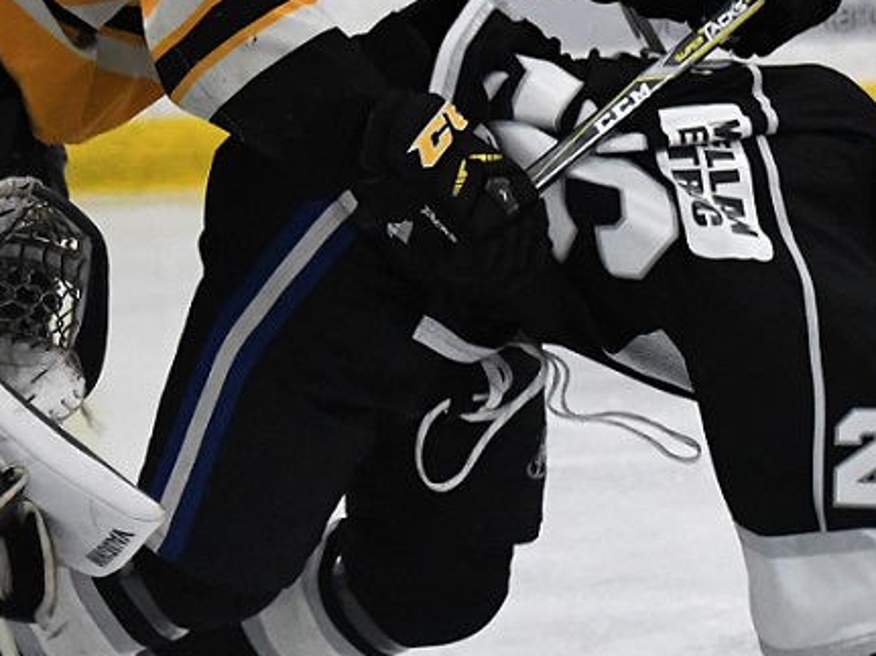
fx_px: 8222
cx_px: 309
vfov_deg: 4.6
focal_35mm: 325
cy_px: 151
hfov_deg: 6.1
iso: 3200
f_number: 2.8
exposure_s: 1/1000
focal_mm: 92
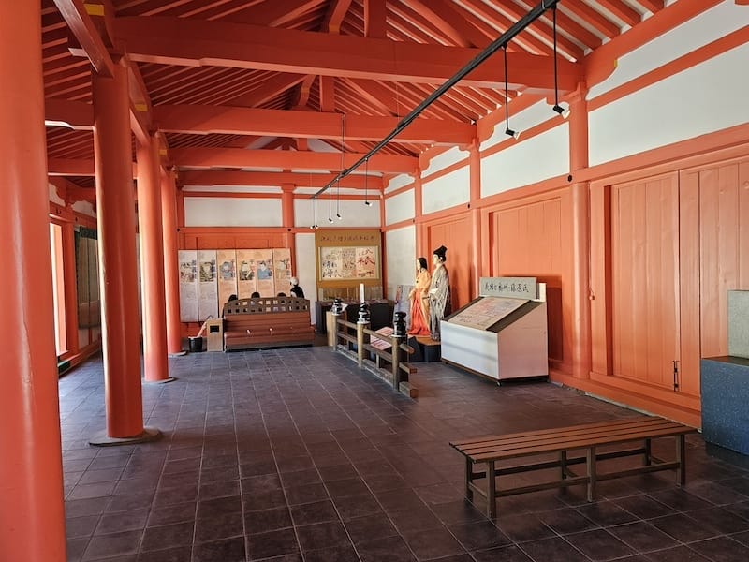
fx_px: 498
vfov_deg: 58.9
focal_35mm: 23
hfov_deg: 73.9
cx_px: 374
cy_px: 281
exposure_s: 1/170
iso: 250
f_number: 1.7
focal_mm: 6.3
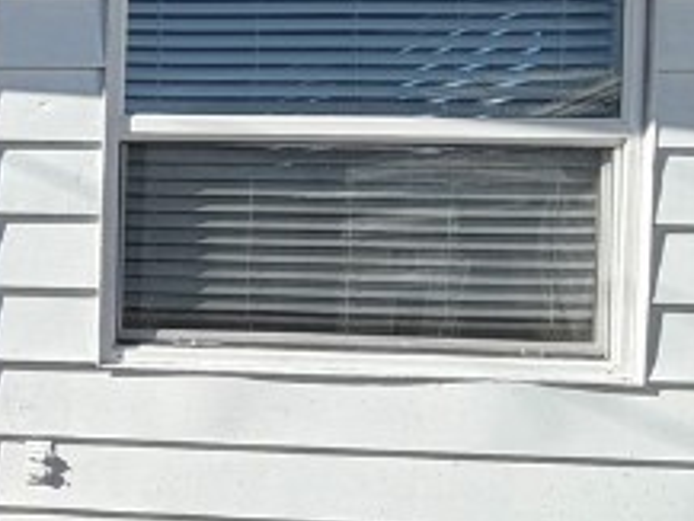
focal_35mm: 66
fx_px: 1324
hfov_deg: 23.0
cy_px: 272
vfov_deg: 22.3
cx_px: -381
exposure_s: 1/1105
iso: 20
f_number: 2.2
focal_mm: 2.22
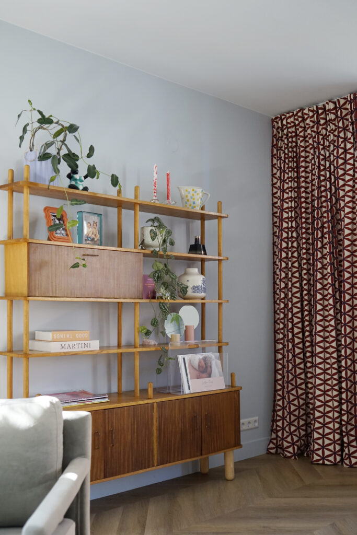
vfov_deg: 49.5
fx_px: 580
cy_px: 268
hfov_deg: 34.2
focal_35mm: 39
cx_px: 178
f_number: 4
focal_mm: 39
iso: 1250
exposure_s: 1/160
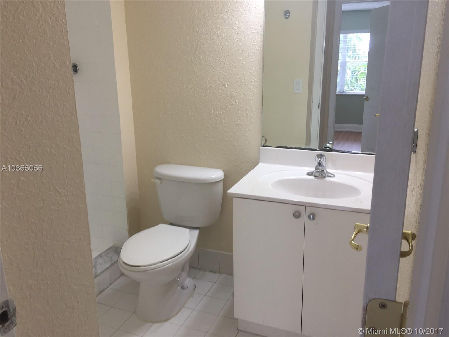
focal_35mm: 29
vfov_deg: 48.2
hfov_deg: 61.7
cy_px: 168
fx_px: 376
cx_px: 224
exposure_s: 1/60
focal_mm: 4.15
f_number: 2.2
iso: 40
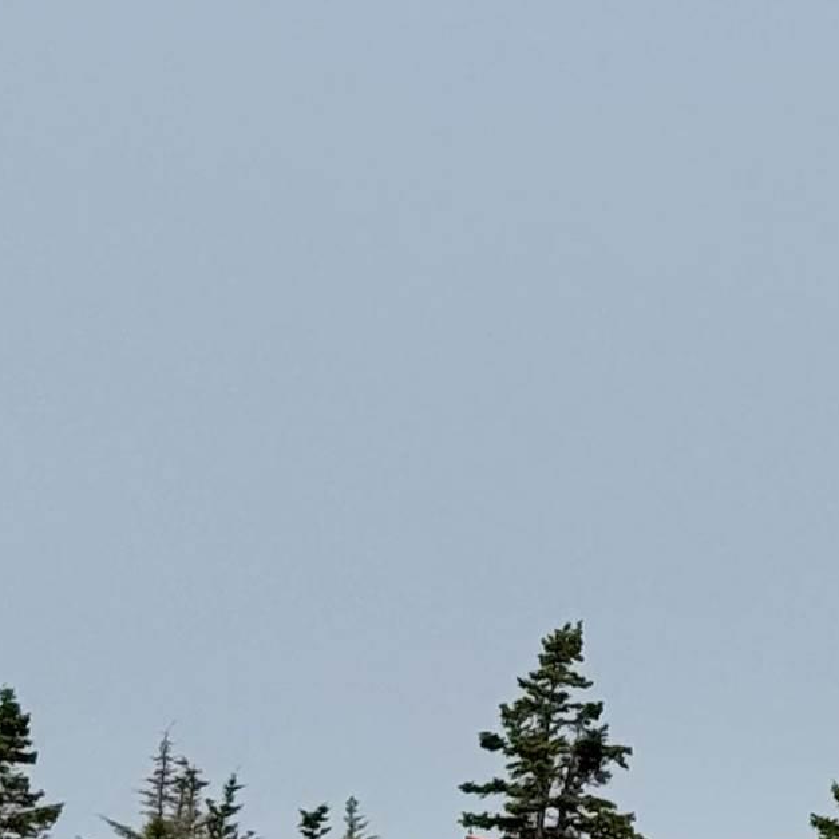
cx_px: 1865
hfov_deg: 7.9
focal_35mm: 208
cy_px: 682
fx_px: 5704
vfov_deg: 8.4
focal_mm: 6.76
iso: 64
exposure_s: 1/9009
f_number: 1.78
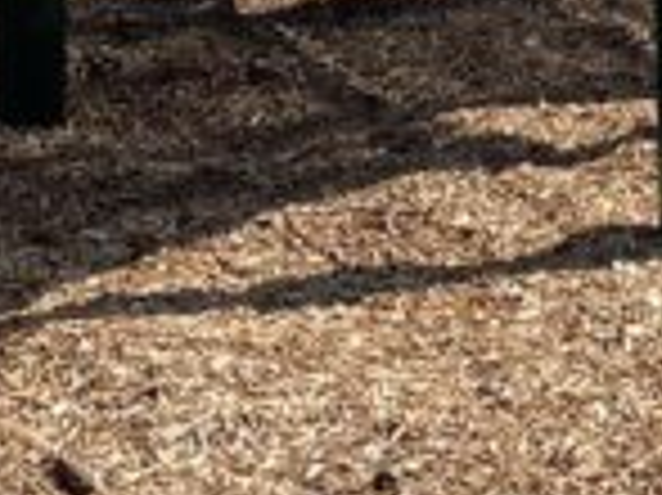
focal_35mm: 181
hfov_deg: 10.9
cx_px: 378
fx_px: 3459
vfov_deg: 7.1
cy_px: -1112
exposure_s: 1/3040
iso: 32
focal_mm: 4.2
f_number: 1.6
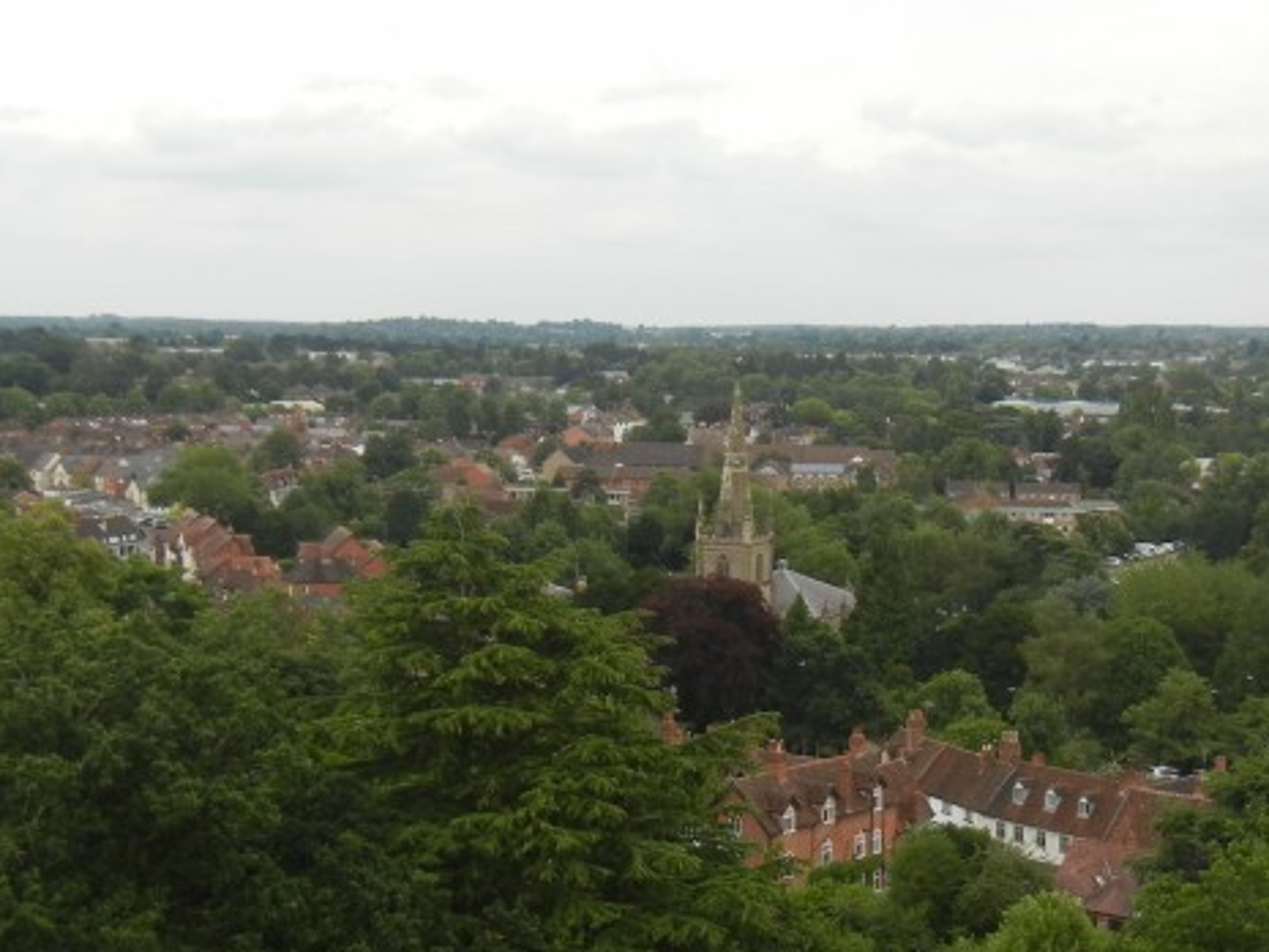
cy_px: 447
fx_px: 2420
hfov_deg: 29.3
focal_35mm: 66
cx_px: 761
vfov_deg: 22.3
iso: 160
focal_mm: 5.4
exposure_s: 1/747
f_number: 3.5
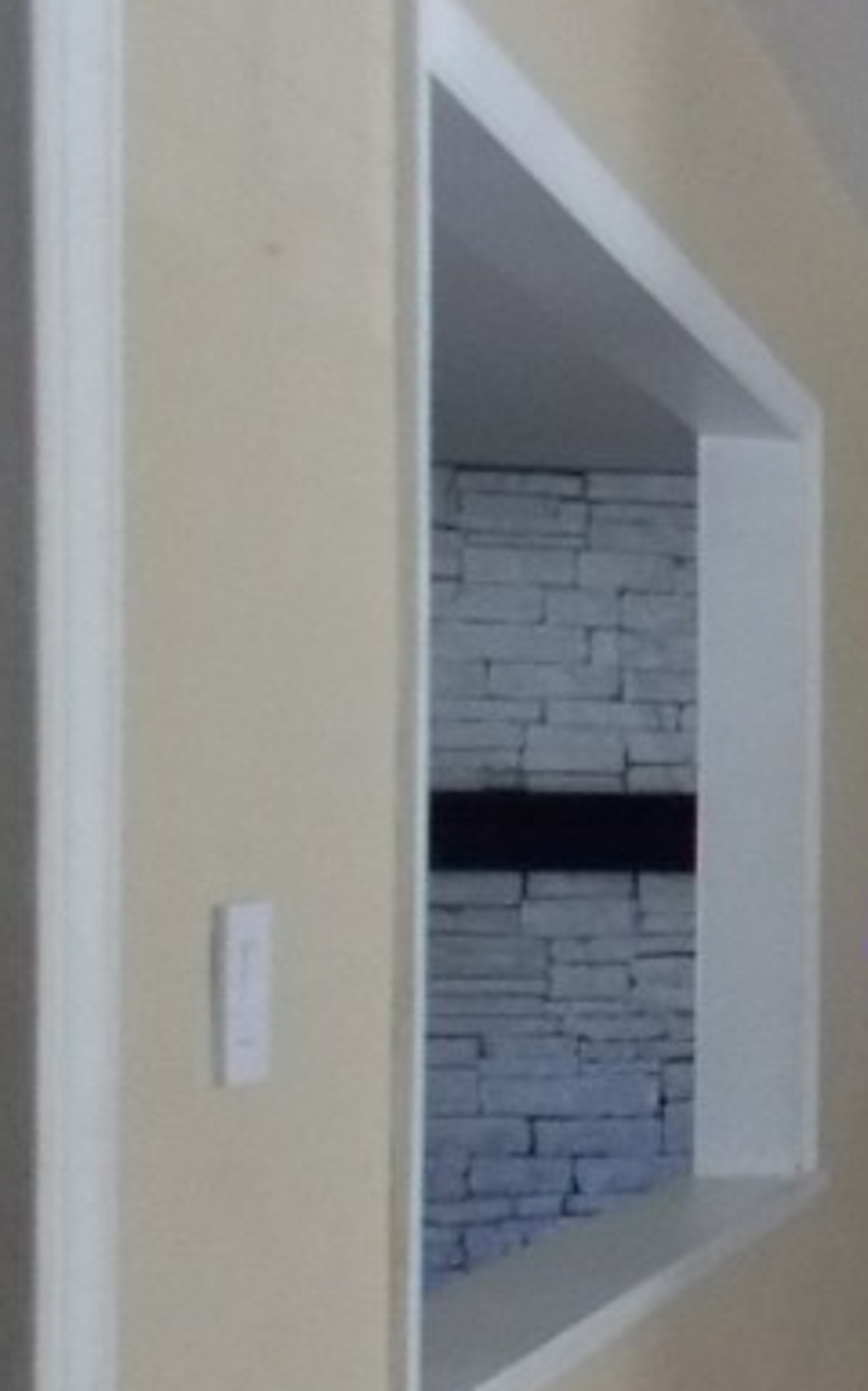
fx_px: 2577
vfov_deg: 30.0
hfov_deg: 15.7
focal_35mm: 68
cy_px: 941
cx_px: 1667
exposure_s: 1/30
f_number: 3.1
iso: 320
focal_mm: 4.3
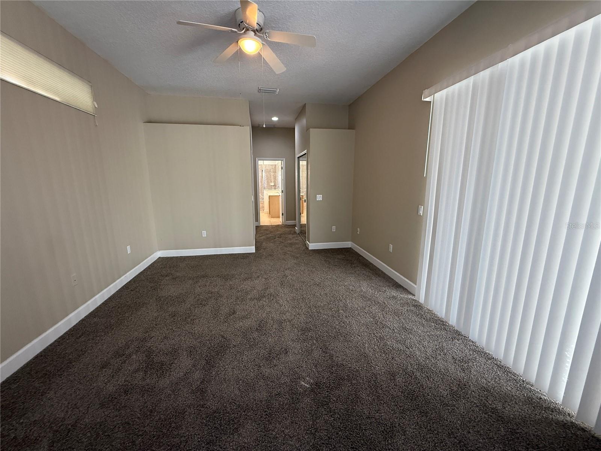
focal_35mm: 14
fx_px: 243
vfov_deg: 85.7
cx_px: 300
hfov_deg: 102.1
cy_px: 226
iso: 250
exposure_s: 1/60
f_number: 2.2
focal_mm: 2.22
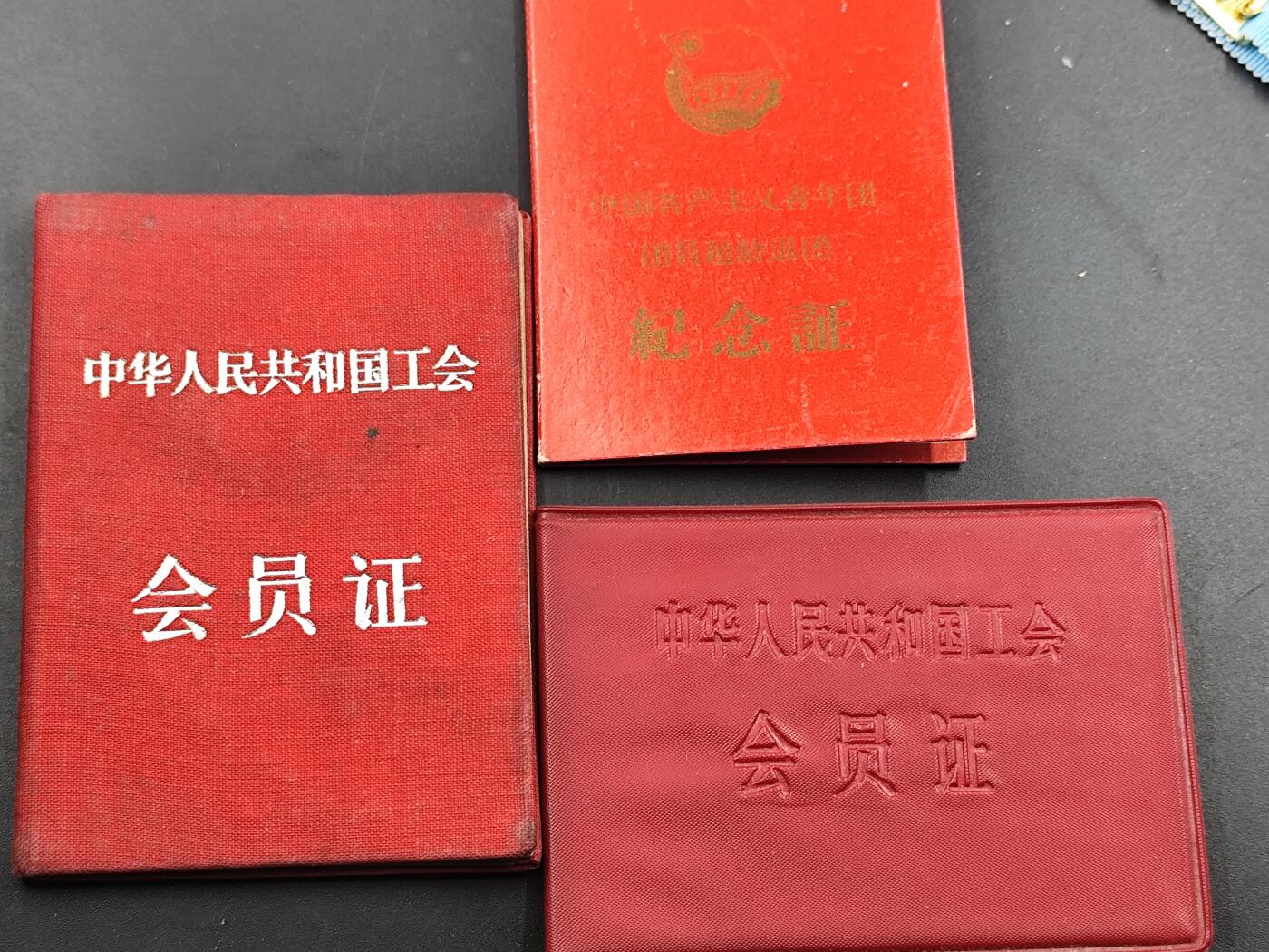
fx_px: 2639
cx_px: 634
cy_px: 476
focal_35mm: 72
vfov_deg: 20.4
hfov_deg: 27.0
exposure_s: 1/100
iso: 125
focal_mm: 6.14
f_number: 1.65
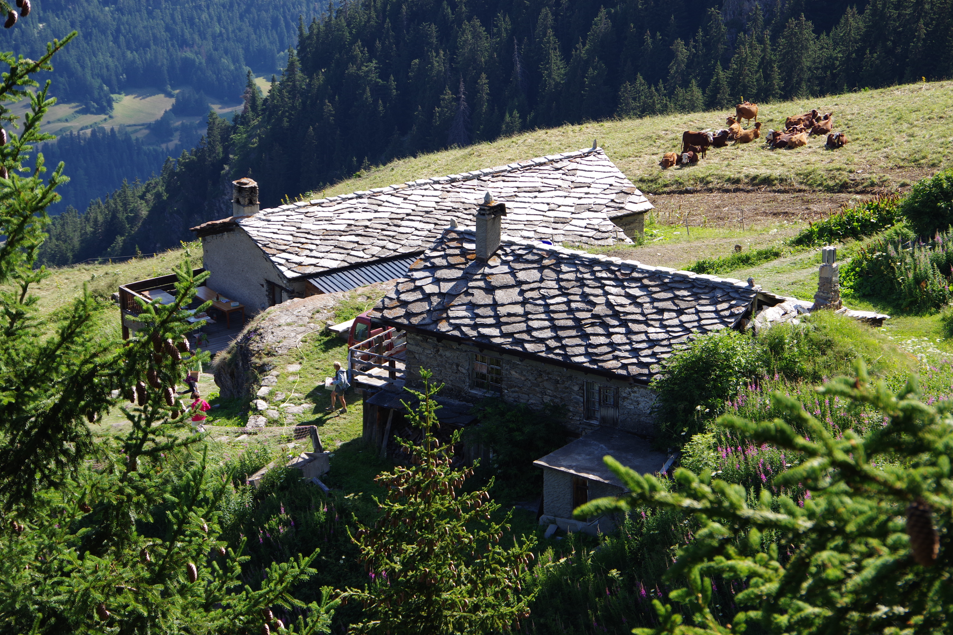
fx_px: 2409
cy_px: 319
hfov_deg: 22.4
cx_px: 473
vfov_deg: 15.0
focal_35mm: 91
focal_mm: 60
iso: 100
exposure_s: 1/100
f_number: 8
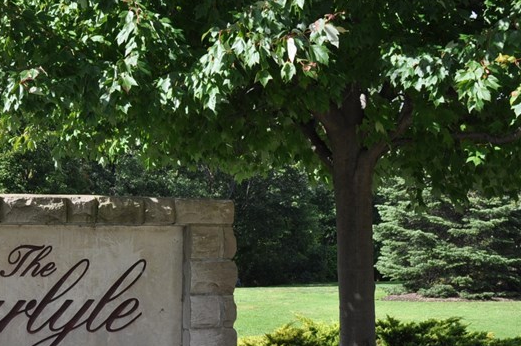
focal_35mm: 72
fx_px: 1041
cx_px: 41
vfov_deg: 18.7
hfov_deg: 27.0
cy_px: 263
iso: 200
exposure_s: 1/125
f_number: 11
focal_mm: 23
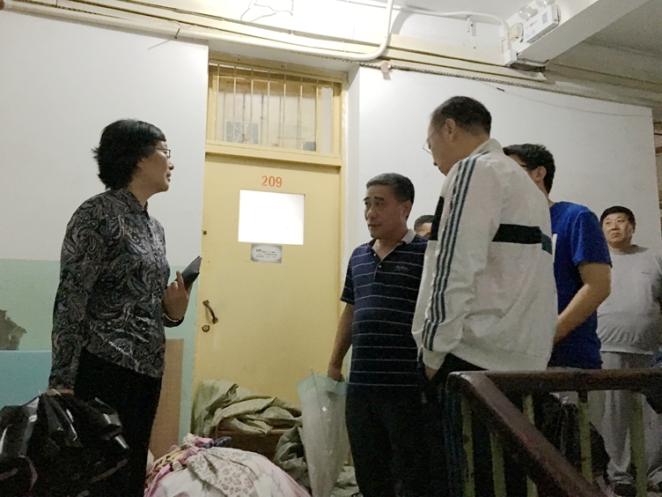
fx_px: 555
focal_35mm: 29
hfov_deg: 61.7
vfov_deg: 48.2
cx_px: 331
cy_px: 248
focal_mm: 4.15
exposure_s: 1/17
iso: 250
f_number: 2.2
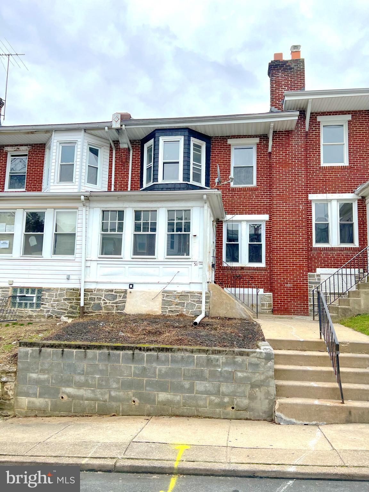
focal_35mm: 26
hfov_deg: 53.1
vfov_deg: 67.3
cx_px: 184
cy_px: 246
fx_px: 370
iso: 50
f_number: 1.5
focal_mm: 5.7
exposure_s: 1/1838
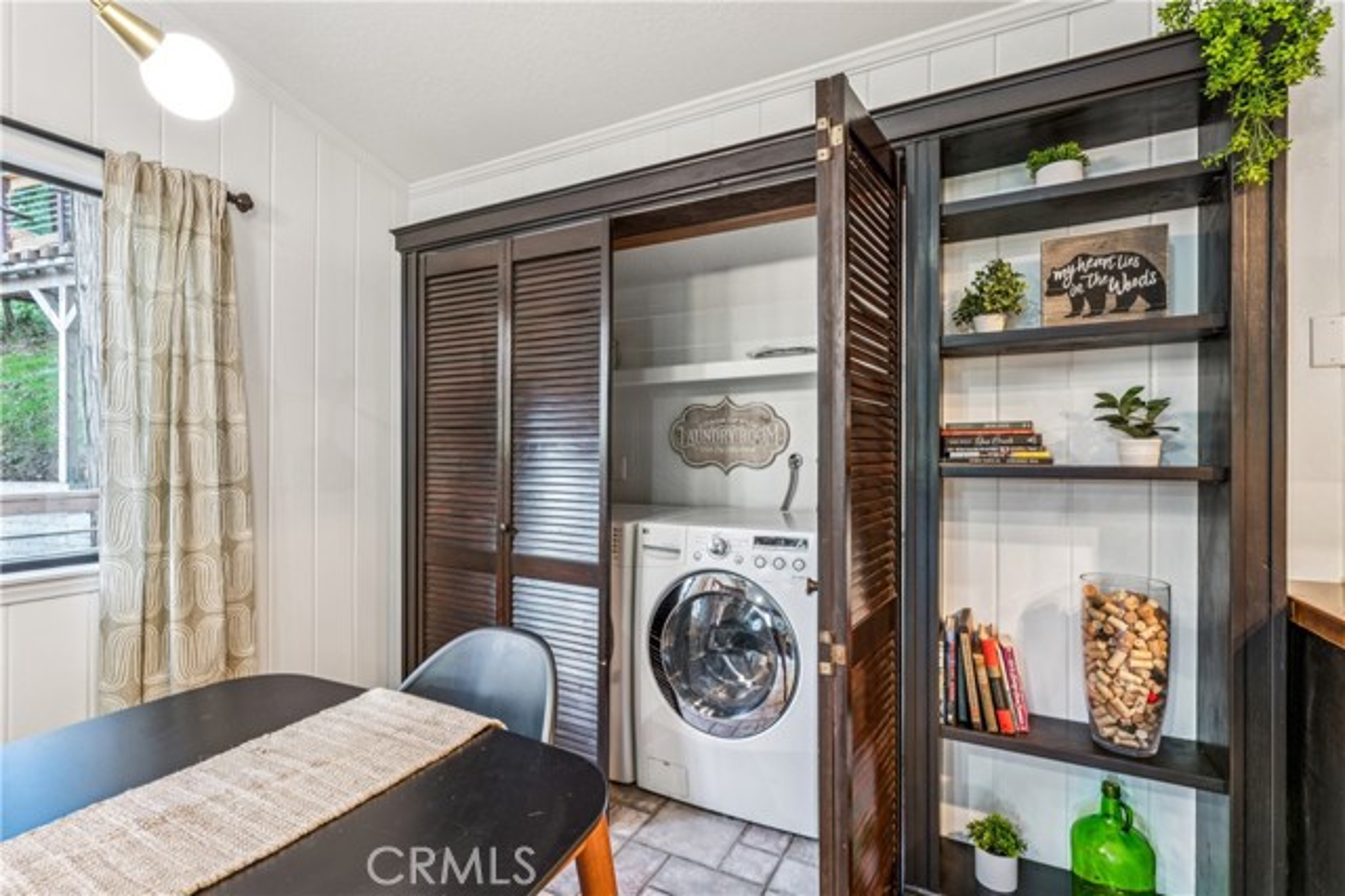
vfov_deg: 72.7
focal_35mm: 16
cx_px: 672
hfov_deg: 95.7
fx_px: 609
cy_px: 448
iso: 100
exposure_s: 5
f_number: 13
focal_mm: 16.3
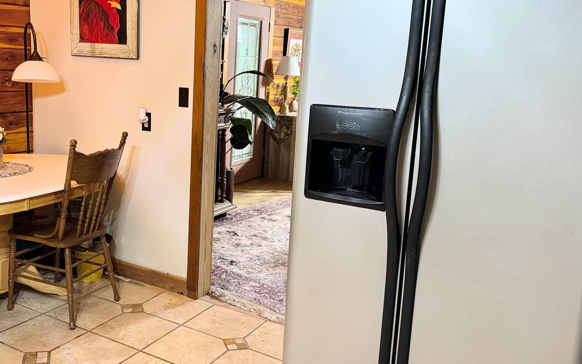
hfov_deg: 53.3
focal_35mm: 36
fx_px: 571
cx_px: 211
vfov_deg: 35.3
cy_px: 157
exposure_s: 1/60
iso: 320
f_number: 1.78
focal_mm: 6.76
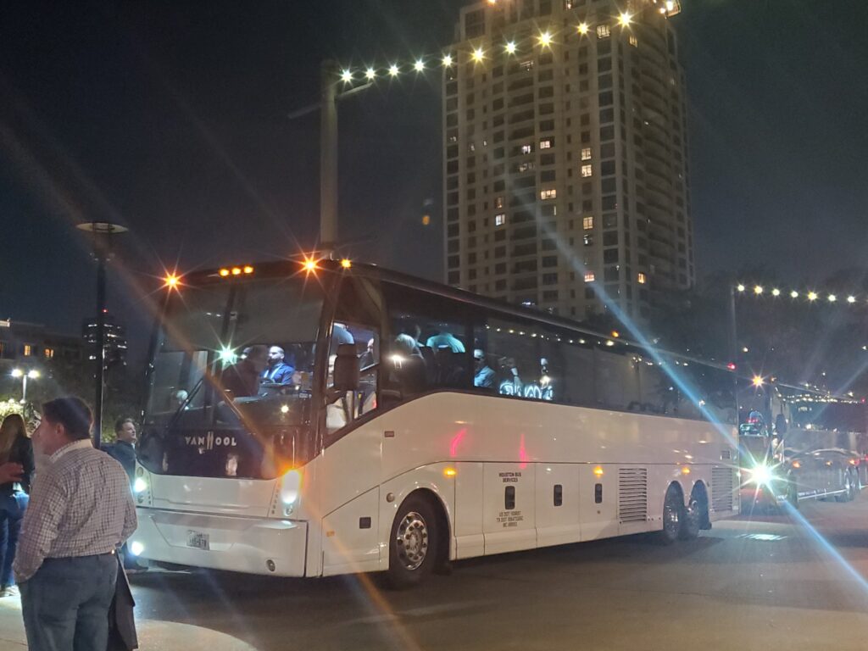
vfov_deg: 53.1
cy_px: 326
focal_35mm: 26
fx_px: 652
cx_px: 434
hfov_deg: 67.3
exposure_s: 1/20
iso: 640
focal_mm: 4.3
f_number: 1.5
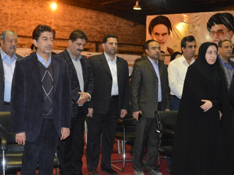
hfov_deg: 31.5
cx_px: 87
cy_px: 98
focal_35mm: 61
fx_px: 412
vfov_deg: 24.0
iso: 3200
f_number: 4.8
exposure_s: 1/60
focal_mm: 32
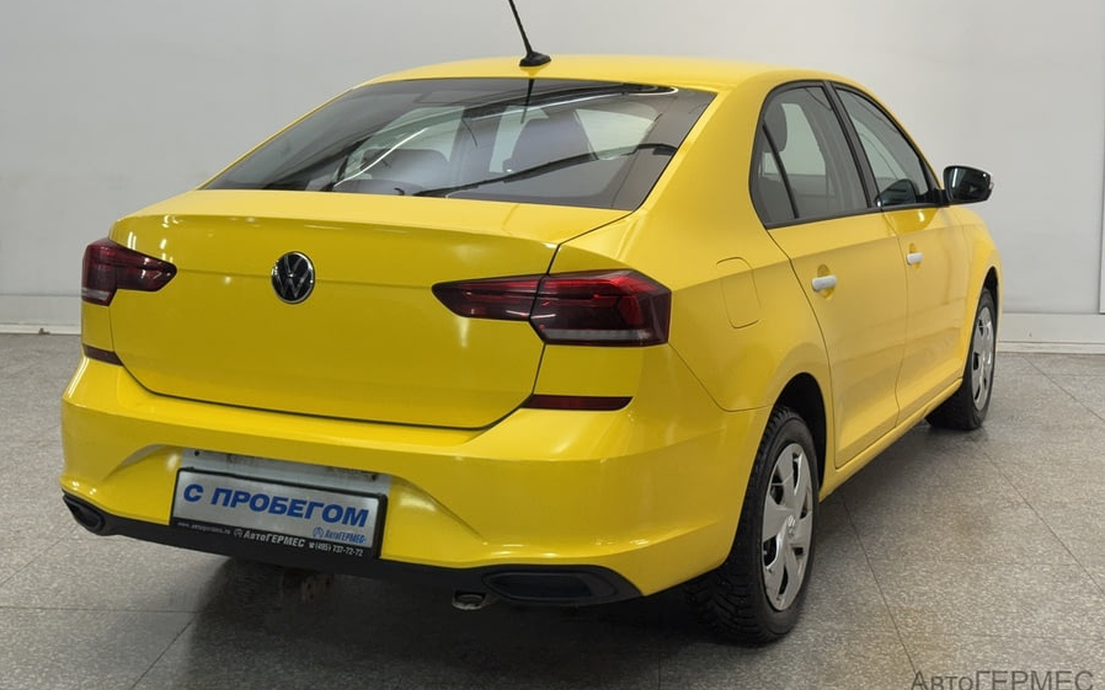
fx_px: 1536
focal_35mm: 51
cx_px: 552
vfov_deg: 25.3
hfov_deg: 39.6
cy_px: 291
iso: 80
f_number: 1.78
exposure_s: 1/100
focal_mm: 6.76
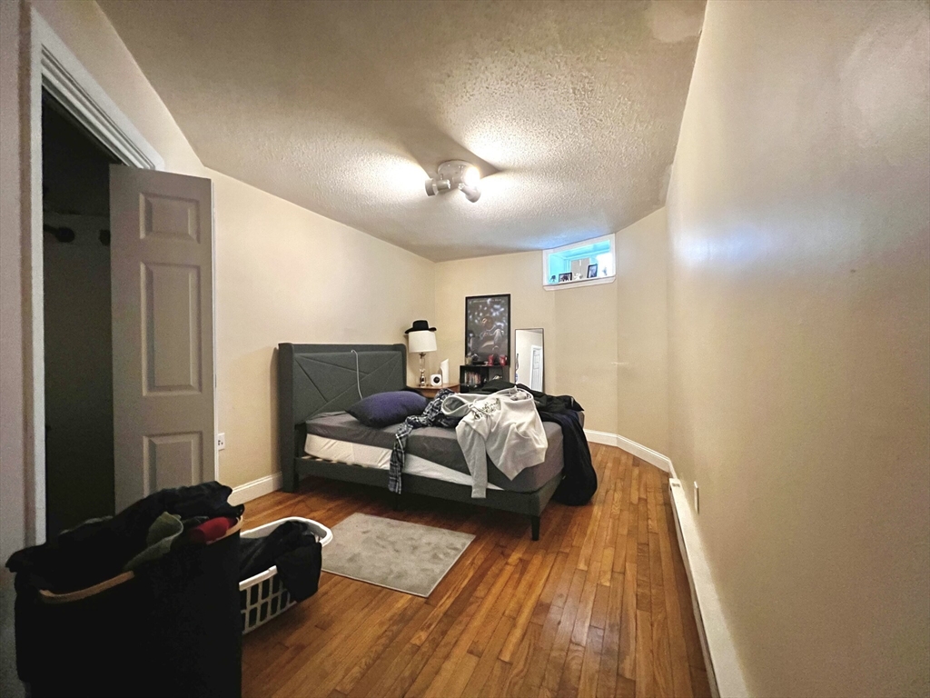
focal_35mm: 13
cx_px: 465
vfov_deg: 89.9
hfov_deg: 106.2
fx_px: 349
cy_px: 349
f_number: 1.8
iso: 1000
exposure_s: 1/40
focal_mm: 1.57
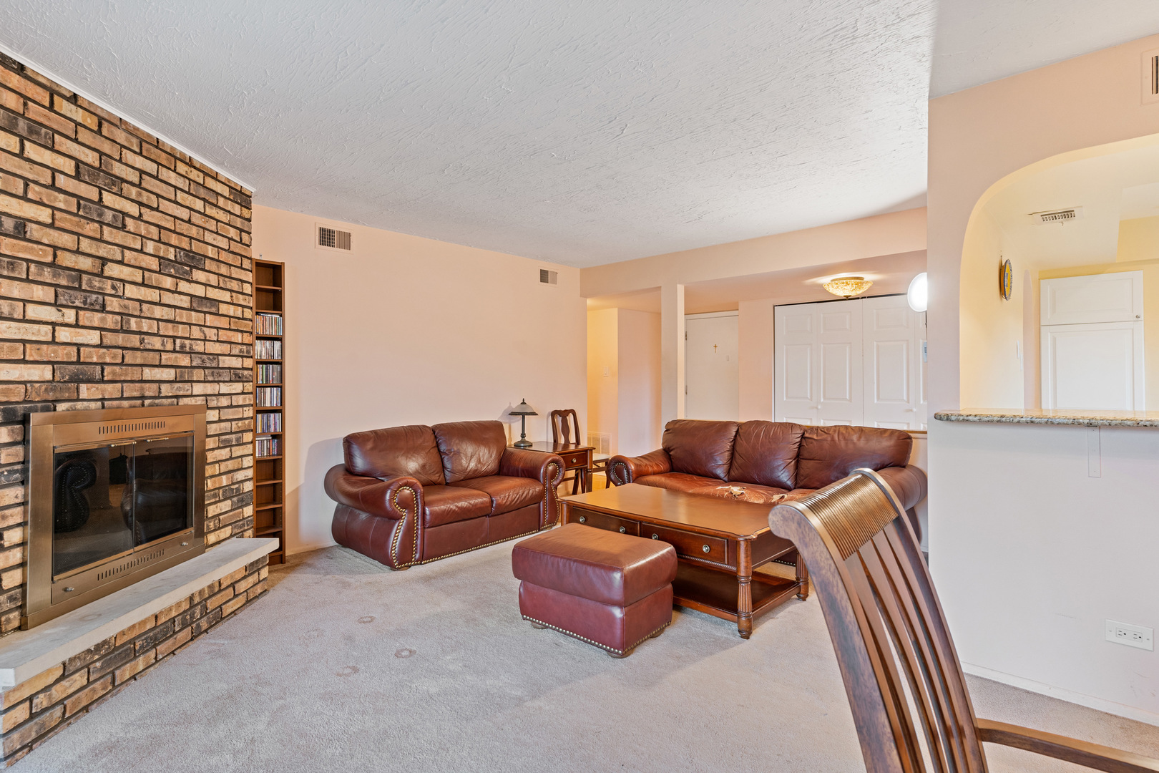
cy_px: 386
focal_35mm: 17
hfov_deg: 93.3
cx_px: 580
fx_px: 547
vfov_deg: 70.4
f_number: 8
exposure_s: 1/1.25
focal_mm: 17
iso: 320
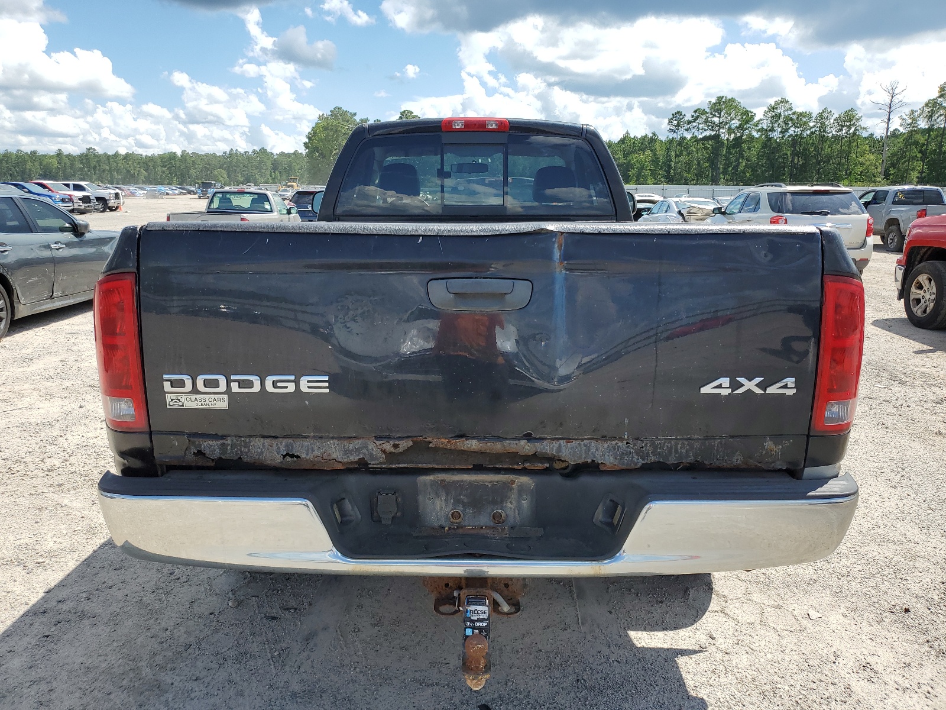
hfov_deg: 67.3
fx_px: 711
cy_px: 355
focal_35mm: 26
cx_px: 473
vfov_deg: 53.1
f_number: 1.5
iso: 50
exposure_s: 1/2500
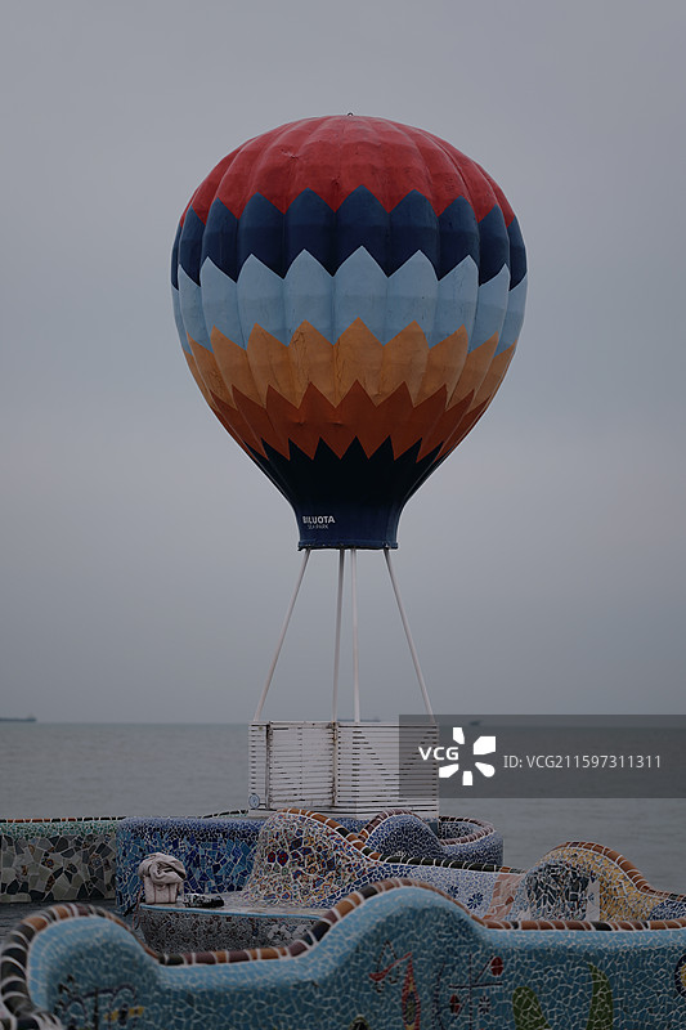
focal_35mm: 85
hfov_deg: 16.1
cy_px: 515
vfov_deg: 23.9
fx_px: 2430
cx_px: 343
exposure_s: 1/500
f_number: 1.8
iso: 100
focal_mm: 85
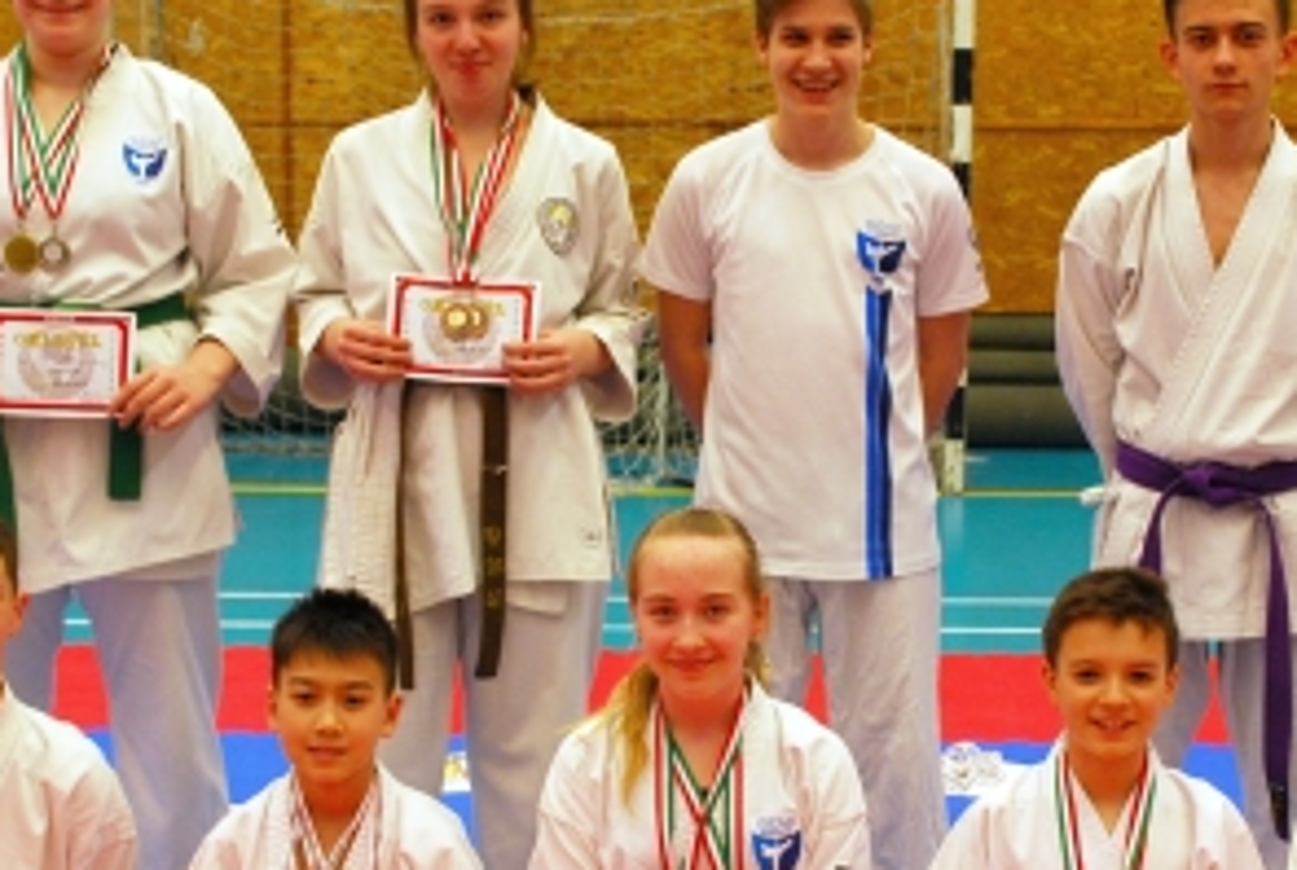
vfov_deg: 17.6
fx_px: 2816
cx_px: 778
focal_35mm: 78
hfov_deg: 25.9
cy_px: 505
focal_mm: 24
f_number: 4.2
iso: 400
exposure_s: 1/60
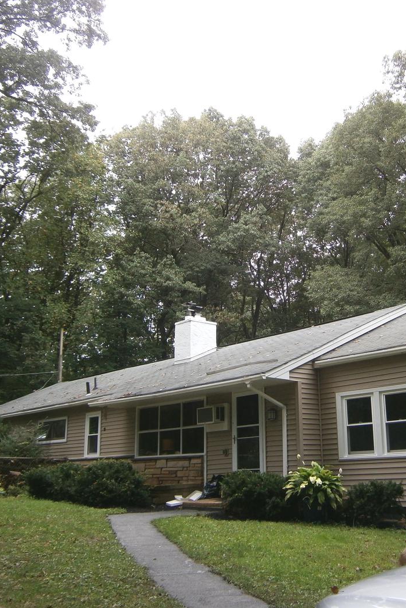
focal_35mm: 37
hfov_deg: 35.3
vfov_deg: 51.9
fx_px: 625
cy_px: 297
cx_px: 294
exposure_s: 1/200
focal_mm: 4.7
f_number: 2.8
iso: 80
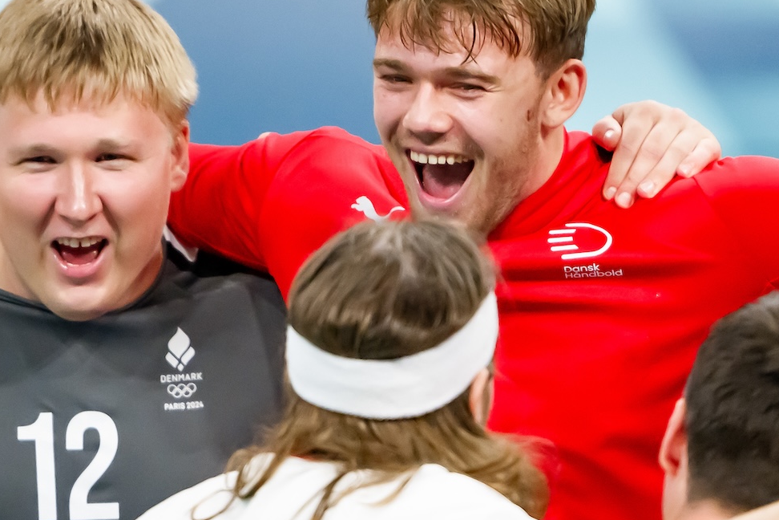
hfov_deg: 1.8
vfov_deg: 1.2
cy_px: 287
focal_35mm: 1152
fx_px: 24926
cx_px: 605
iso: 6400
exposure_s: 1/2500
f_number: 4
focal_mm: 560
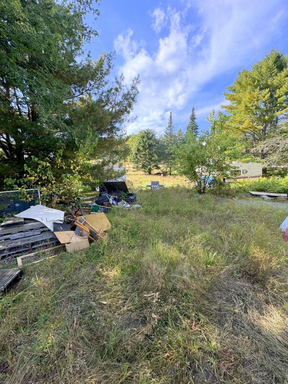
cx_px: 144
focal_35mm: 14
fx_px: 155
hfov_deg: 85.7
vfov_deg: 102.1
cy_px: 192
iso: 40
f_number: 2.2
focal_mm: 2.22
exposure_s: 1/285
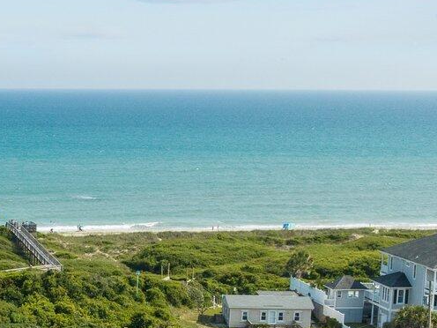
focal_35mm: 99
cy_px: 401
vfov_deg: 14.4
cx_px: -63
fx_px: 1250
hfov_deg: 18.9
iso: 100
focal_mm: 12.29
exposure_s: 1/1250
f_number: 5.6
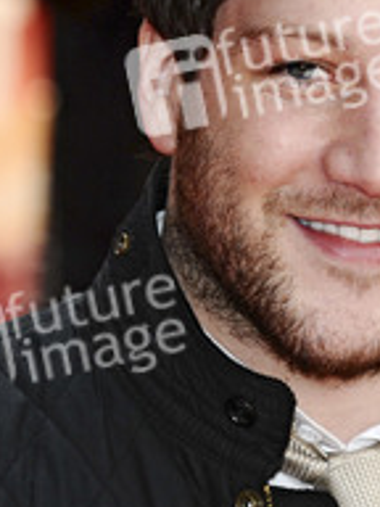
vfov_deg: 5.1
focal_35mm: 390
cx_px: 339
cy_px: 206
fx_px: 5708
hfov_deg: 3.8
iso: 320
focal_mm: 130
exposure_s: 1/250
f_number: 5.6
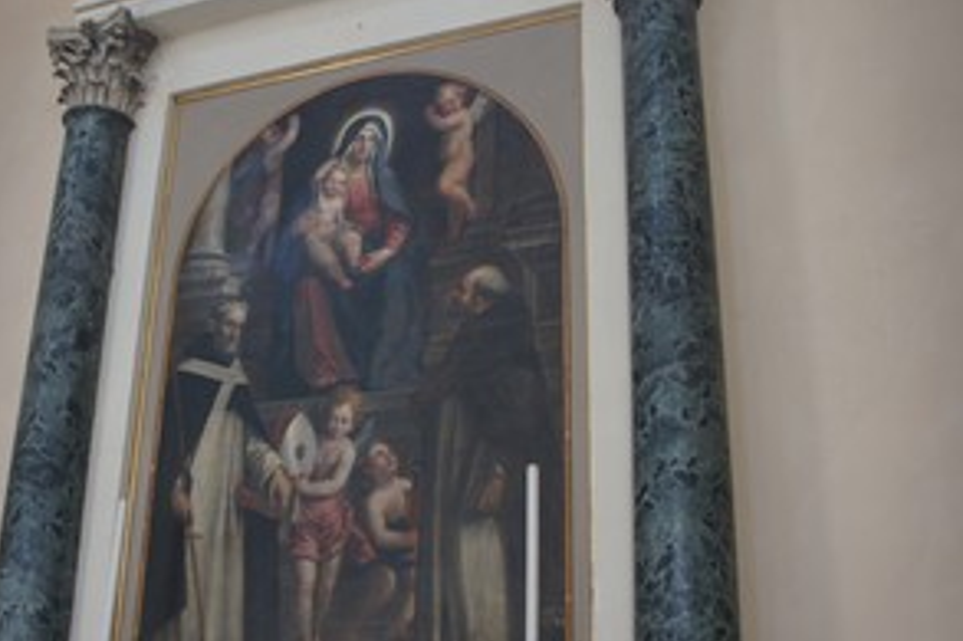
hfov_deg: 43.7
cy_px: 329
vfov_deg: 30.0
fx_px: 1197
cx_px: 408
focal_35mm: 45
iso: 400
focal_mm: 19
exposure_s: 1/30
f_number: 3.5
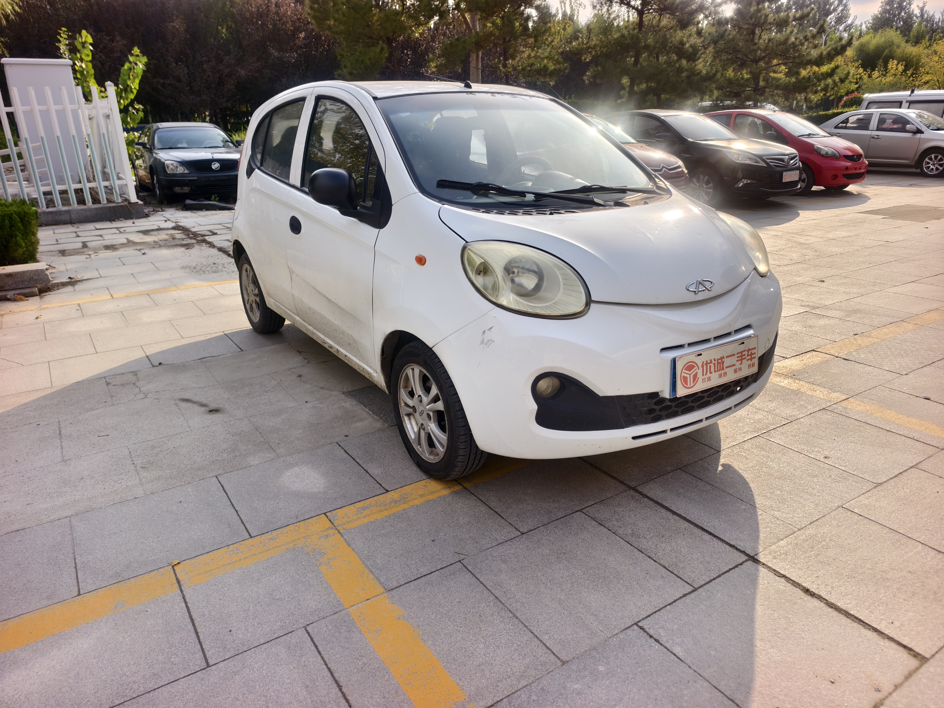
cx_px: 472
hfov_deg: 73.9
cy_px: 354
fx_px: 627
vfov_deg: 58.9
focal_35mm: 23
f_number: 1.57
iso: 71
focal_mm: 5.6
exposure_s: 1/2950
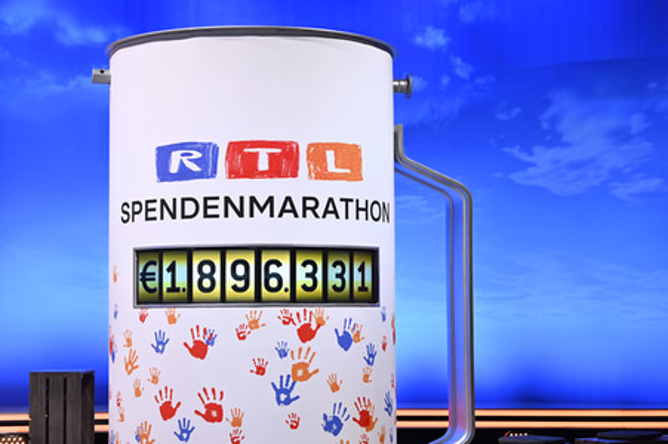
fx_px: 1428
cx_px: 334
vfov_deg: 17.7
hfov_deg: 26.3
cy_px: 222
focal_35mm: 77
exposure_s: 1/320
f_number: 2.8
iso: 1250
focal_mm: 77
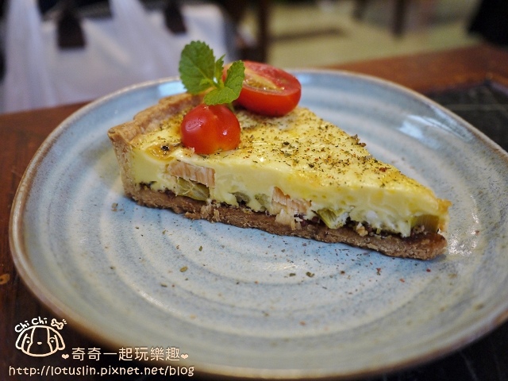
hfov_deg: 63.4
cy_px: 190
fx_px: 411
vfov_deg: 49.7
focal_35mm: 28
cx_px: 254
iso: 400
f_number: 2.5
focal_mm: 14
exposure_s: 1/60
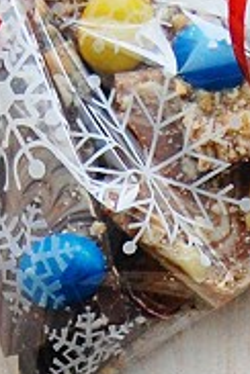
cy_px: 376
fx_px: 2219
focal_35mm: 213
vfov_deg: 9.6
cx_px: 243
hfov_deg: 6.4
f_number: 4
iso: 800
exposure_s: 1/60
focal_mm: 26
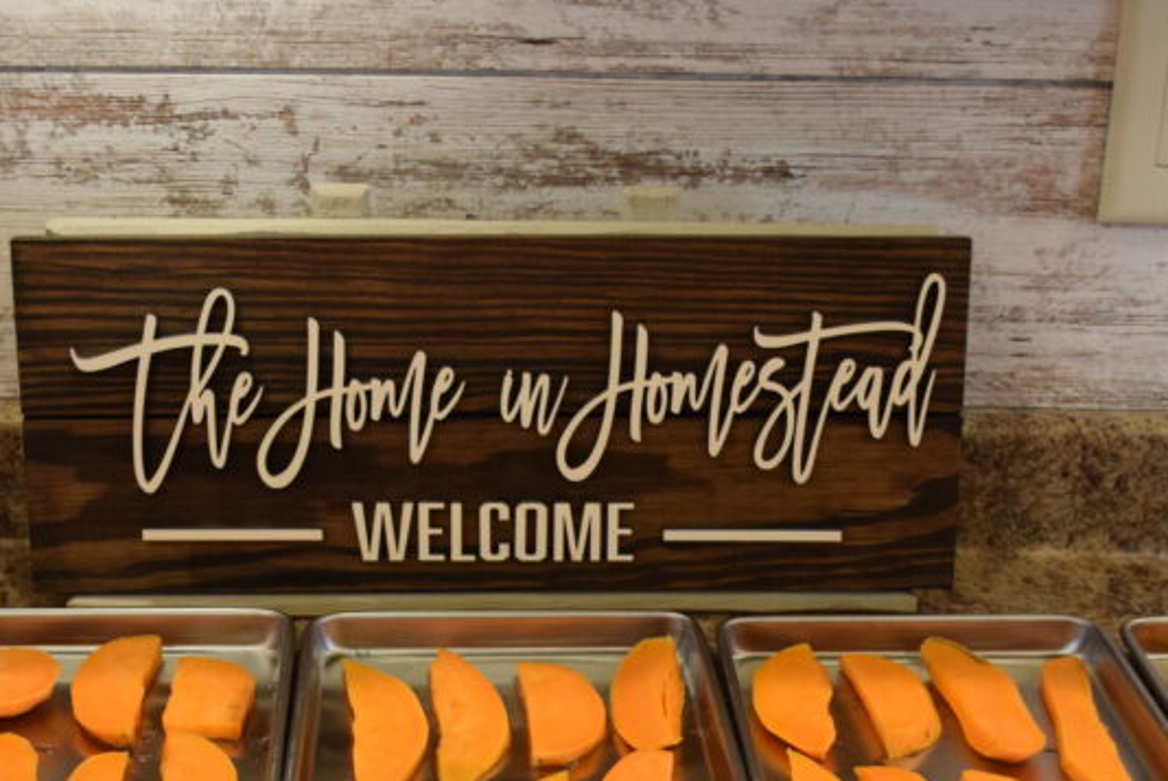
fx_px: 2240
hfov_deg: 29.2
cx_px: 536
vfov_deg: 19.4
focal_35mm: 69
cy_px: 698
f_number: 4
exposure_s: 1/60
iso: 2200
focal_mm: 24
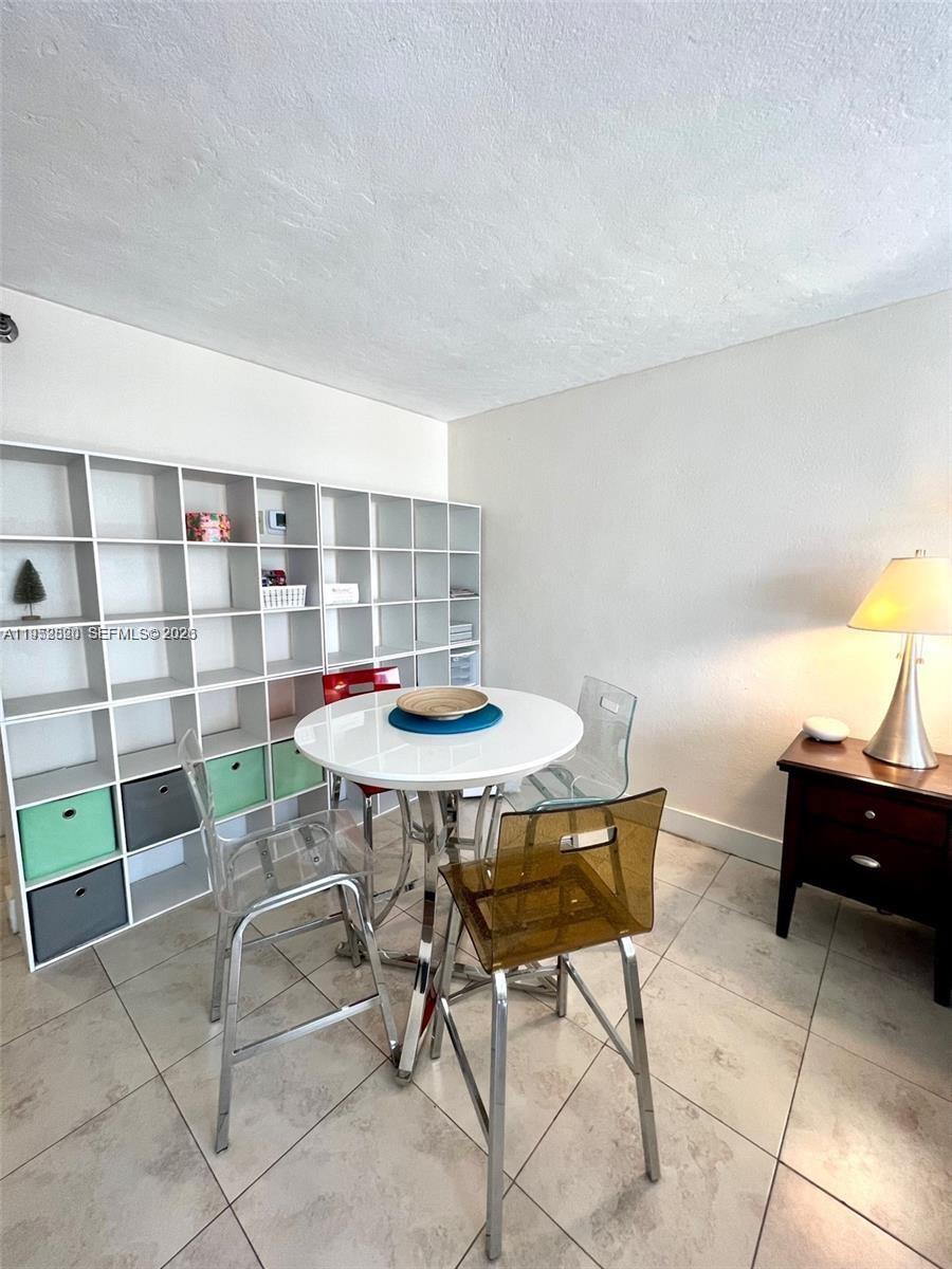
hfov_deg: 89.9
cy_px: 634
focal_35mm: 13
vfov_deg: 106.2
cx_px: 476
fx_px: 477
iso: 100
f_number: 1.8
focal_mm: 1.57
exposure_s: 1/120
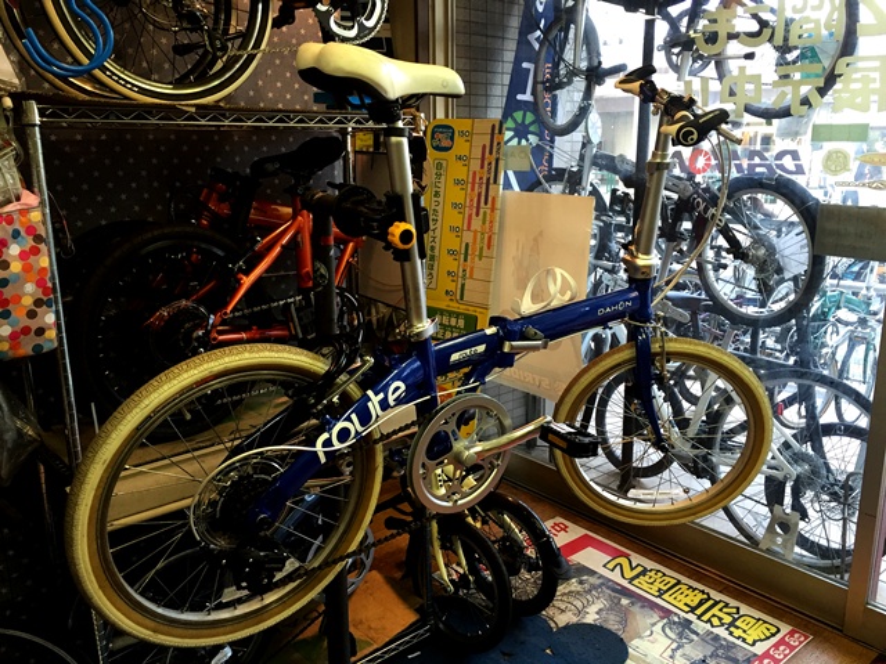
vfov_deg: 48.2
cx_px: 443
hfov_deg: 61.7
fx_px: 742
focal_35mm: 29
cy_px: 332
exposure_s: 1/30
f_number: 2.2
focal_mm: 4.15
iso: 50
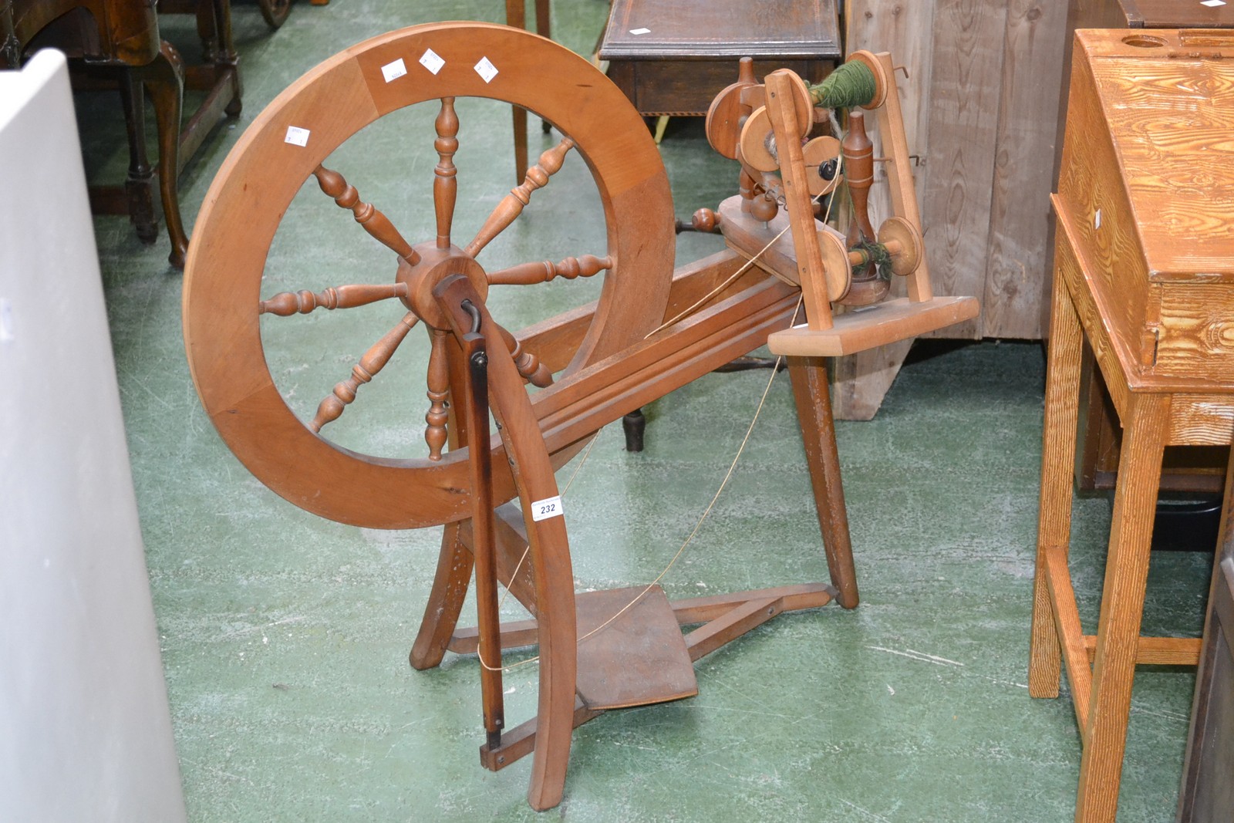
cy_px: 412
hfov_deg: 35.1
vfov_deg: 23.8
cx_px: 617
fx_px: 1954
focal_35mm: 57
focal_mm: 38
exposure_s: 1/60
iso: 2500
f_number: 5
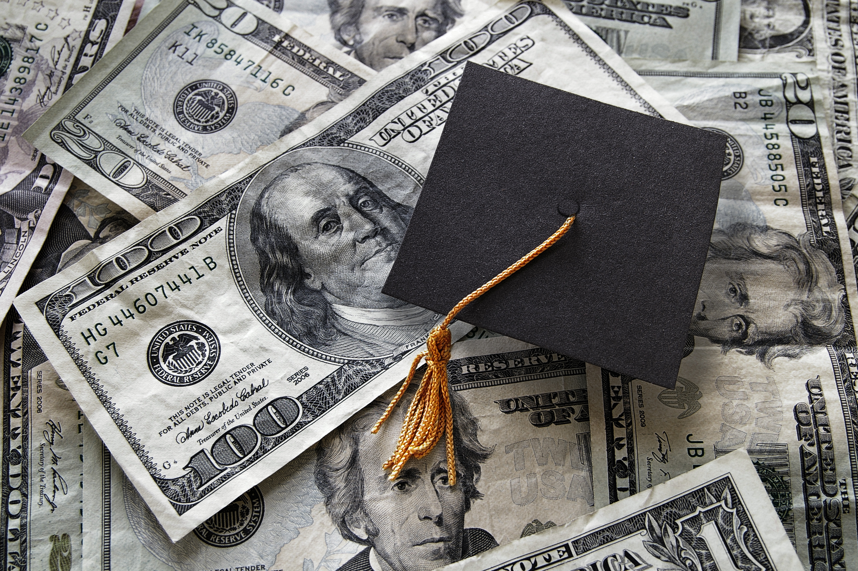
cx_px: 429
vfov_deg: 30.8
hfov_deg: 45.0
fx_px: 1036
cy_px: 286
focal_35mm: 44
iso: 200
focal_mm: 29
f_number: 8
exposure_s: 1/3.33
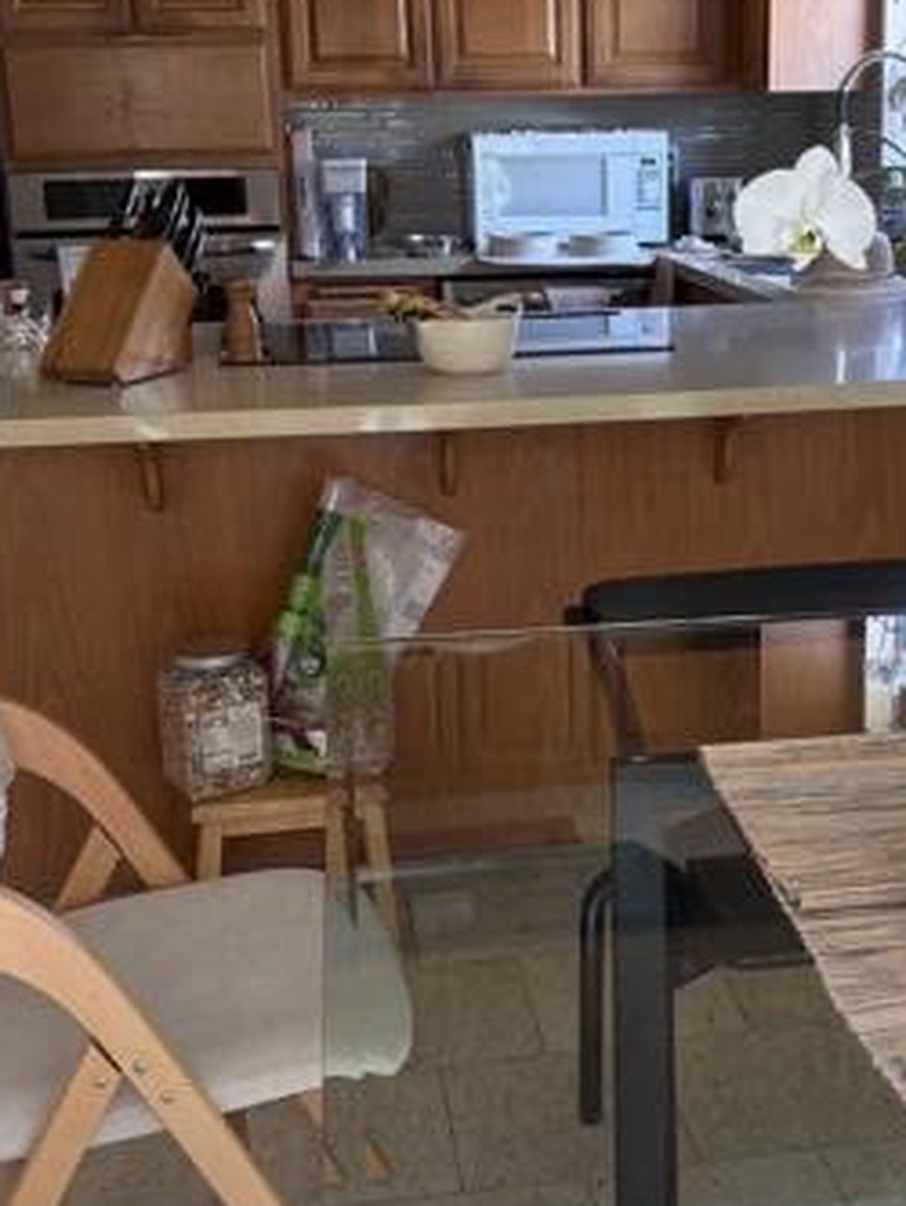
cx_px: 598
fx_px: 1744
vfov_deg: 38.1
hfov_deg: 28.9
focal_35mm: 50
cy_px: 554
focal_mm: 5.96
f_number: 1.6
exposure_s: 1/83
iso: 125
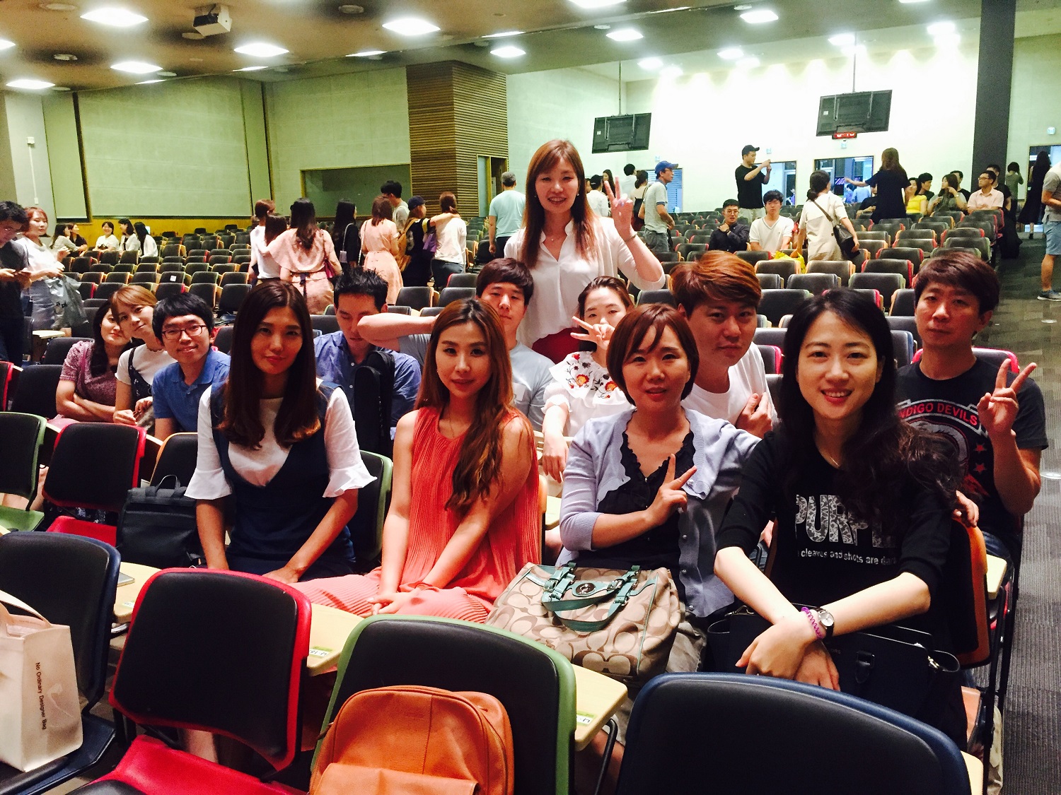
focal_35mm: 29
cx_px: 530
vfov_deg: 48.2
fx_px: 889
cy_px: 398
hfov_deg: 61.7
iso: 250
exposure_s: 1/17
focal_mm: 4.15
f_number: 2.2
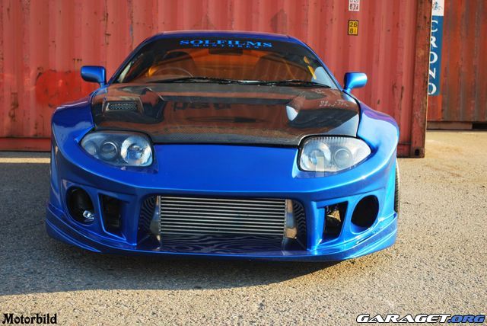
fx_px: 731
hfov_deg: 36.8
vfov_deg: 25.1
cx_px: 244
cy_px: 163
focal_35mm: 54
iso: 110
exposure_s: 1/125
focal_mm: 36
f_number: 5.6
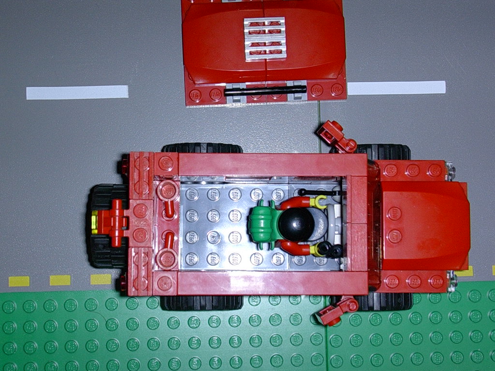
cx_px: 248
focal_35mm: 67
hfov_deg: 29.0
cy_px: 186
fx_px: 958
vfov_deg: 21.9
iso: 70
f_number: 3.6
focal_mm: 10.2
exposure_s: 1/64
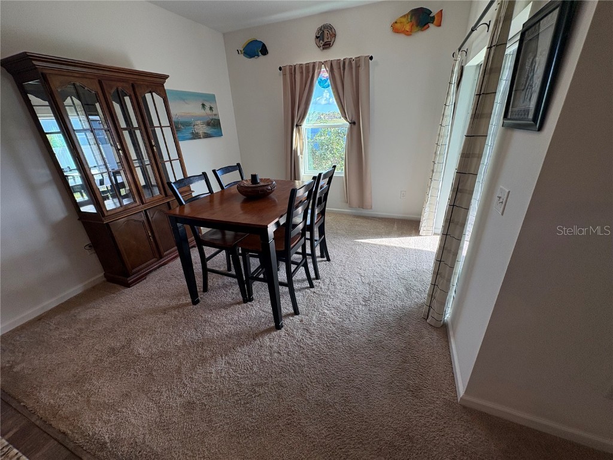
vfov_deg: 85.7
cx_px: 306
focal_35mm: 14
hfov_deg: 102.1
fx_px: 248
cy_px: 230
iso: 100
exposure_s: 1/132
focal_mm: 2.22
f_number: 2.2
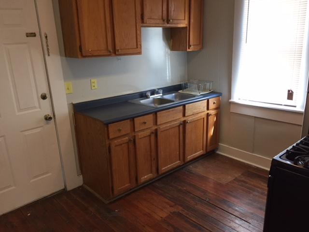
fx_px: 259
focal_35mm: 29
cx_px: 154
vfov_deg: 48.2
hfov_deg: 61.7
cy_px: 116
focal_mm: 4.15
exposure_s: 1/30
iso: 160
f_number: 2.2
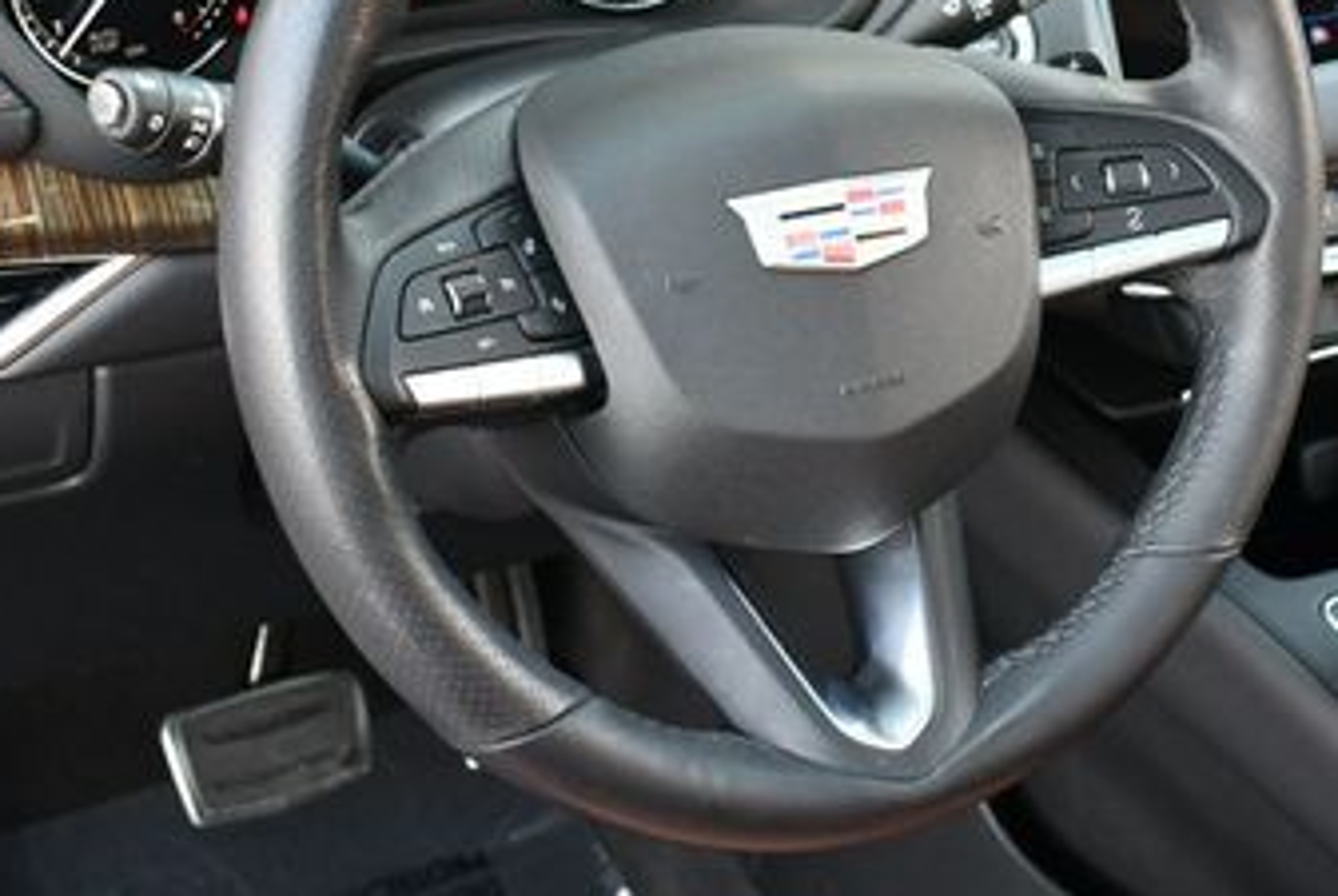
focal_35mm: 80
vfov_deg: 17.1
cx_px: 840
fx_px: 2977
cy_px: 291
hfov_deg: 25.3
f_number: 3.8
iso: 800
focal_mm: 21
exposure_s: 1/160
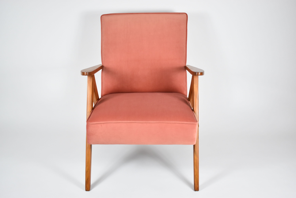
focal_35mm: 48
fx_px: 395
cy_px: 99
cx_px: 148
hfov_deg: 41.1
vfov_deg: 28.1
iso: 1000
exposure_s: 1/125
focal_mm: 32
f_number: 4.5
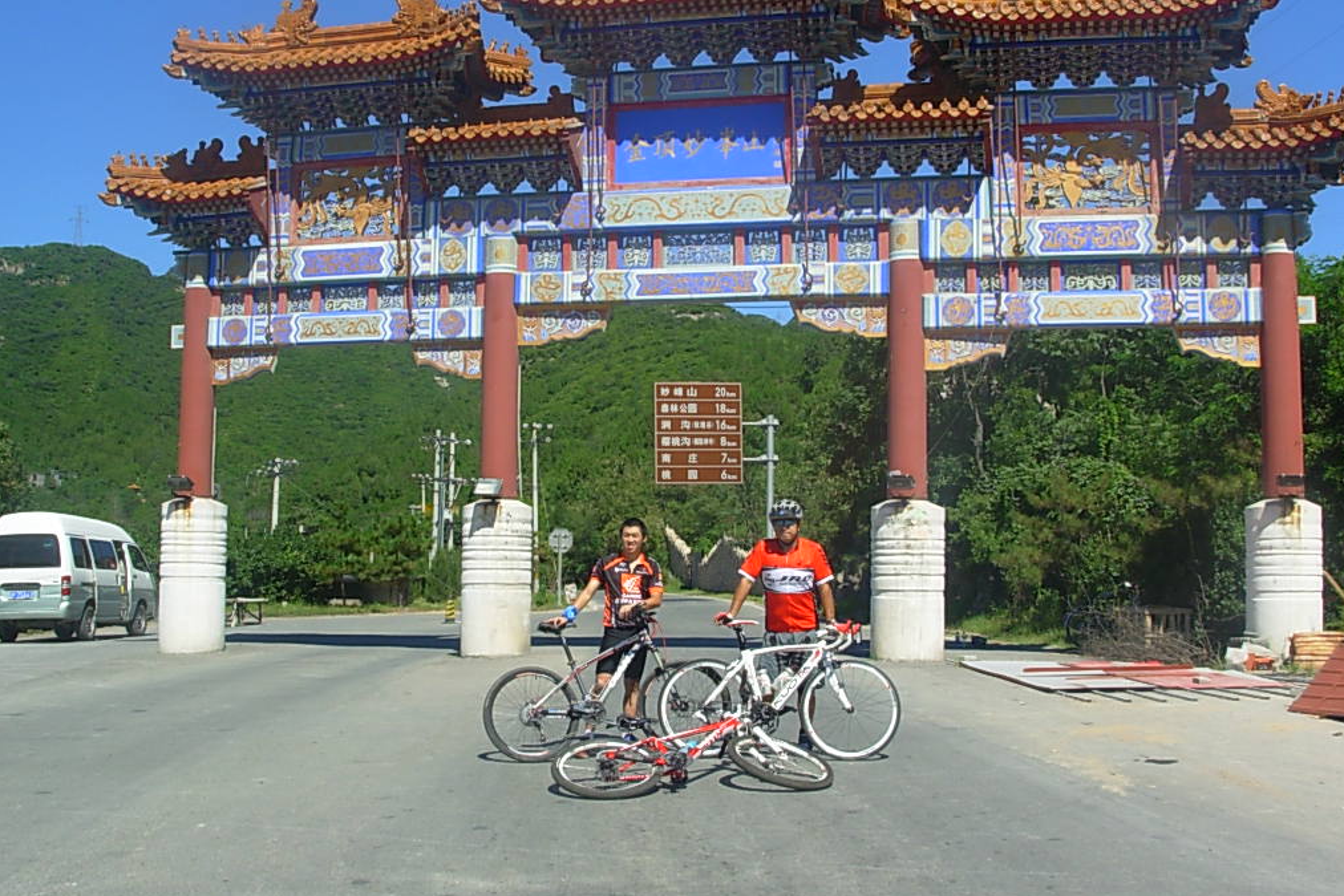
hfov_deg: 48.5
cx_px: 677
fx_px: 1493
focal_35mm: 40
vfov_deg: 33.4
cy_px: 425
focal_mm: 6.3
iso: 50
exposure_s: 1/430
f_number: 4.9
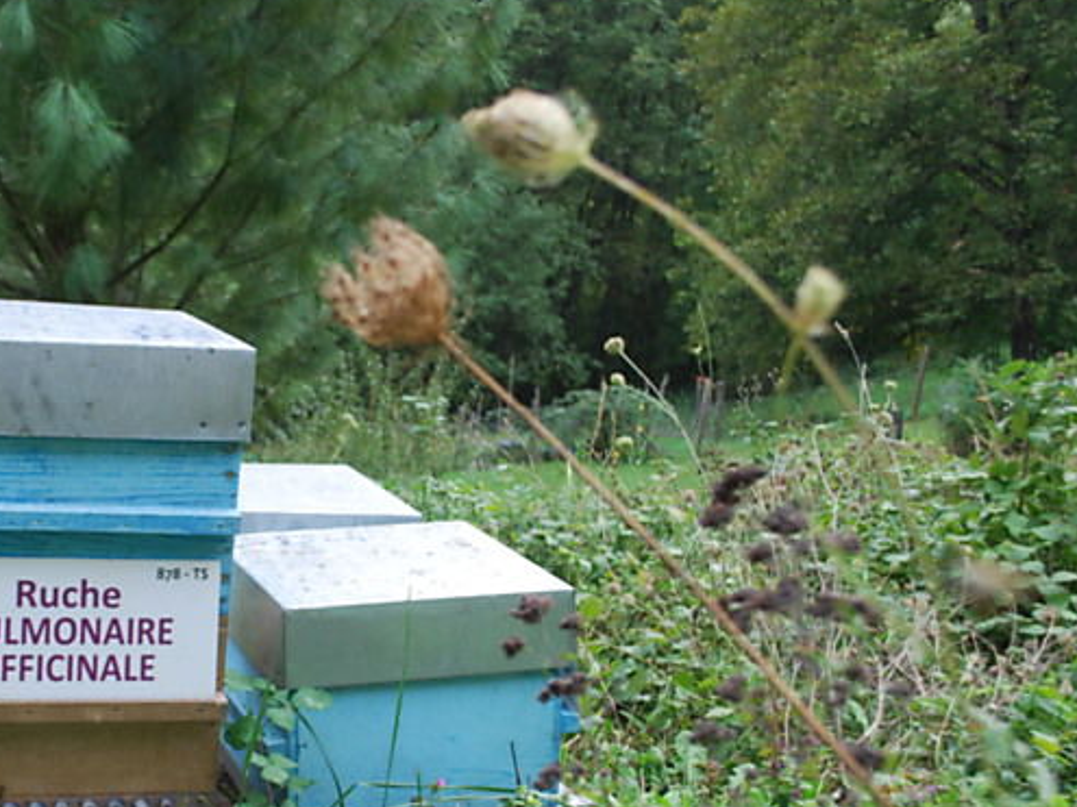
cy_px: 533
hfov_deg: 33.4
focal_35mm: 56
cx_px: 228
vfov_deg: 26.0
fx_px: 1742
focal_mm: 24
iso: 200
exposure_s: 1/80
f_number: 4.5
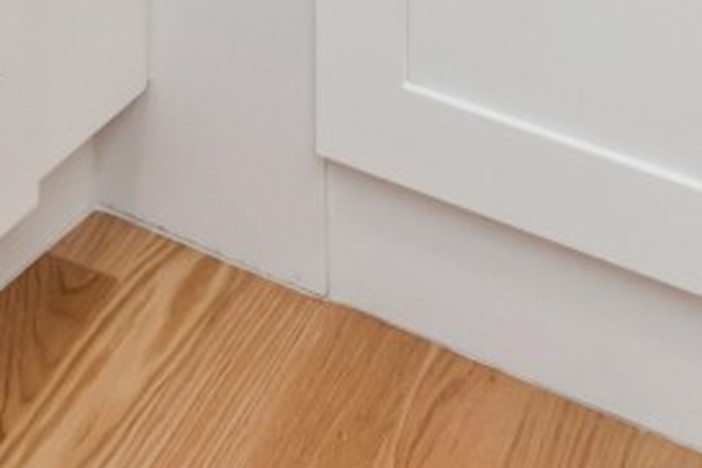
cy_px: -1182
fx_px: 1755
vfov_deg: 9.3
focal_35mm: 90
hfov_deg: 22.6
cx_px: 311
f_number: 9
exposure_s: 1/100
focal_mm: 12
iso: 2000
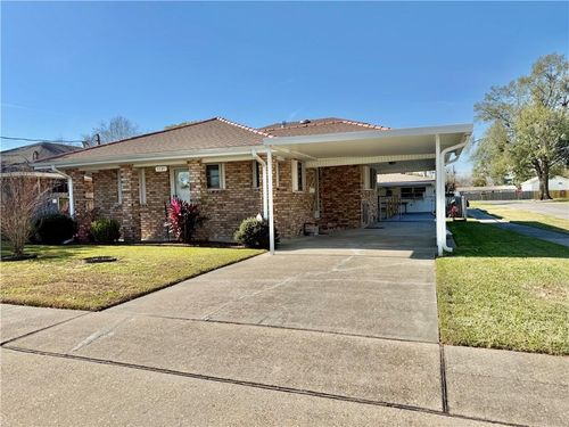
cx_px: 284
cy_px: 214
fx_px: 394
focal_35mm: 24
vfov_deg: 56.8
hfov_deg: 71.6
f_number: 1.78
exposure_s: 1/5319
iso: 80
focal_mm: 6.76
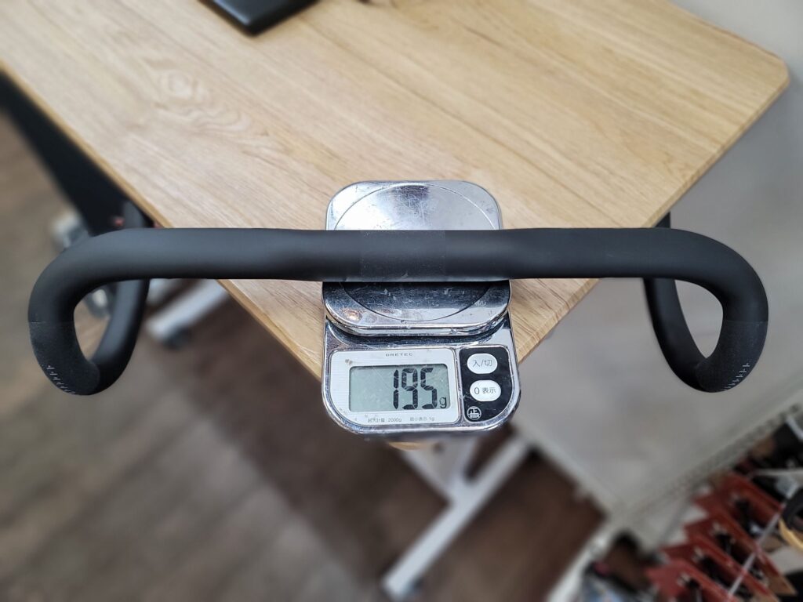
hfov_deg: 69.4
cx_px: 402
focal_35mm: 25
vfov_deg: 54.9
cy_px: 301
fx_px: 580
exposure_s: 1/100
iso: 200
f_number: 1.8
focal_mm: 7
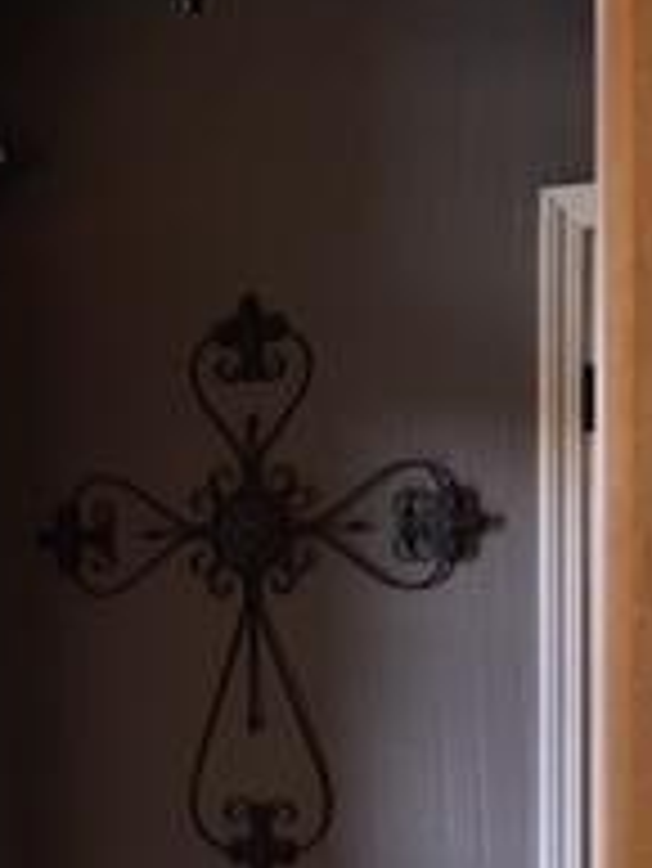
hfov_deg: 14.9
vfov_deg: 19.8
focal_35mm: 96
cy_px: 881
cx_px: -121
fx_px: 2408
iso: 40
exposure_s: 1/15
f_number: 2.2
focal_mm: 4.15
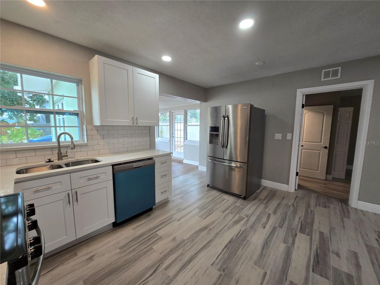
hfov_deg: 106.2
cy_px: 142
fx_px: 143
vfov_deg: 89.9
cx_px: 190
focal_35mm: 13
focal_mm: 1.7
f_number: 2.2
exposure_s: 1/60
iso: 80
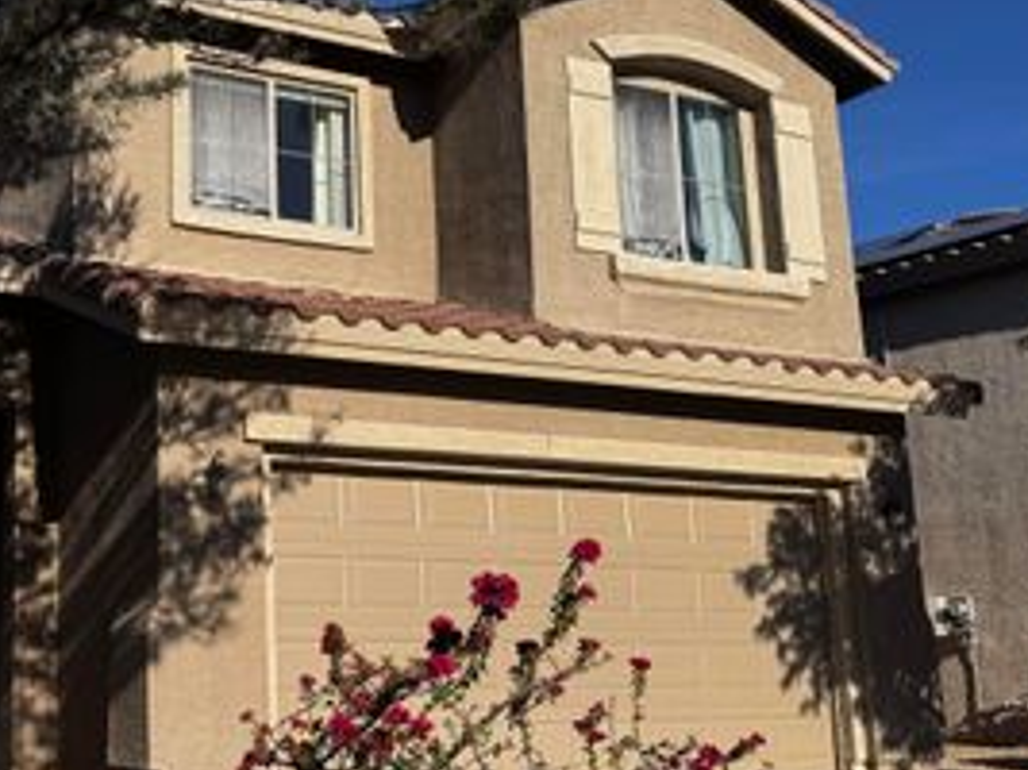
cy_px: 402
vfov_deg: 32.2
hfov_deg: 40.3
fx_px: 1336
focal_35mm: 45
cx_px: 196
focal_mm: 6.76
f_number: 1.78
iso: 80
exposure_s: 1/5348
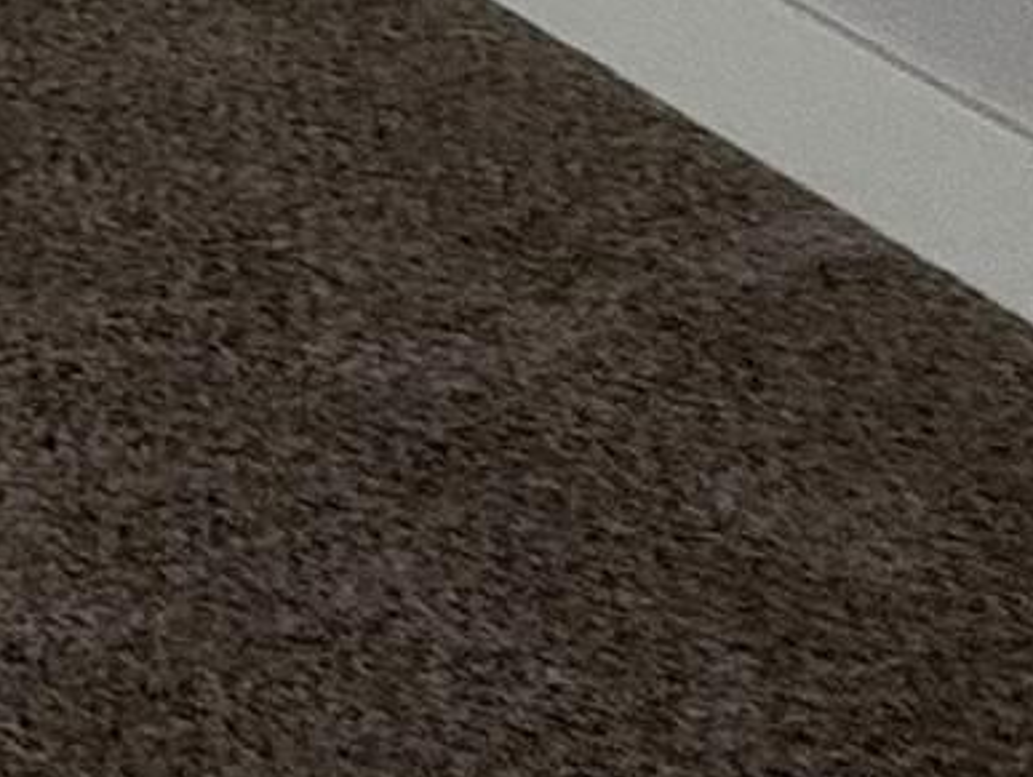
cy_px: -1925
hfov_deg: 9.8
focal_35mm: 111
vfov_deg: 9.0
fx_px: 3316
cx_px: -2504
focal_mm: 2.22
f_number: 2.2
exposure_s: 1/152
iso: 64
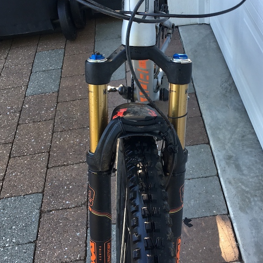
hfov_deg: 37.5
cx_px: 150
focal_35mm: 45
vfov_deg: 37.6
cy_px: 131
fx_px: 387
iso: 32
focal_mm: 4.15
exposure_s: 1/120
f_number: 2.2
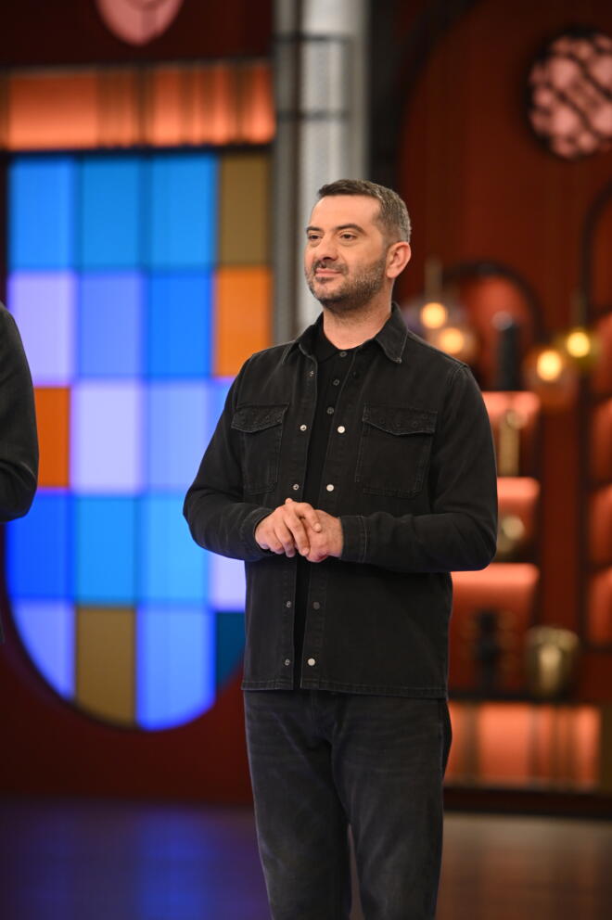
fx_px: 5107
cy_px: 460
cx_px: 306
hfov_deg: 6.9
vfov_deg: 10.3
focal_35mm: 200
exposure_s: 1/200
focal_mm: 200
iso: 3200
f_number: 3.5
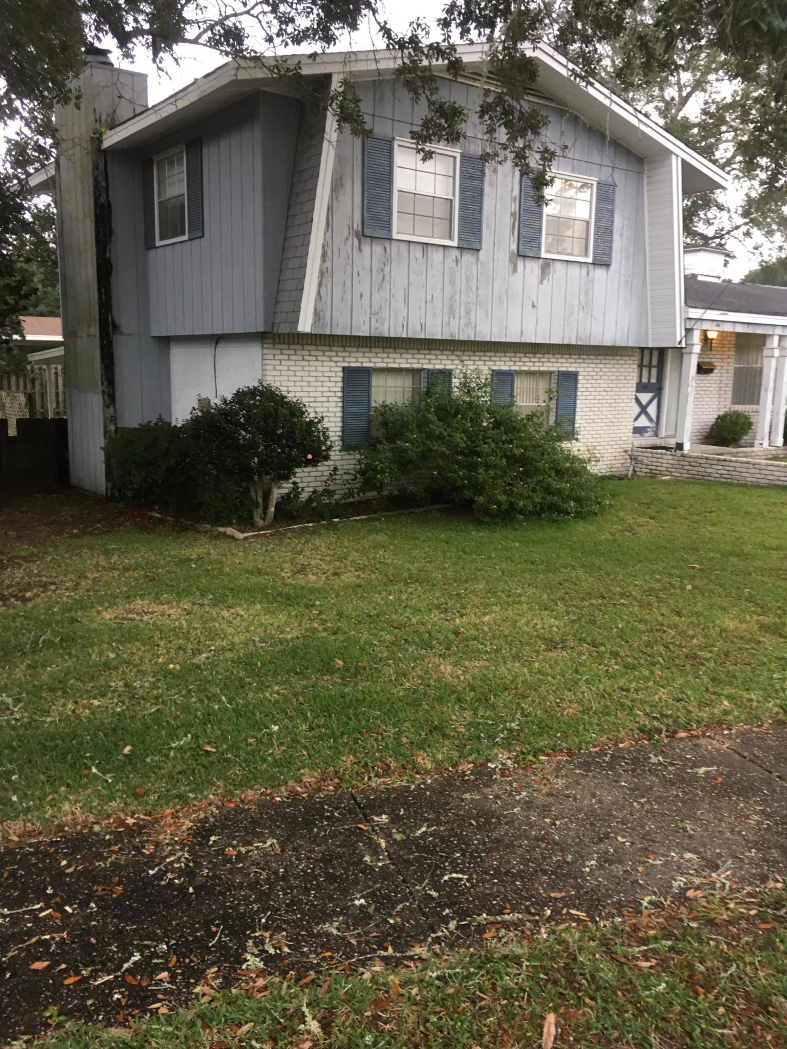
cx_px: 394
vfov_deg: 61.7
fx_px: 879
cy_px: 524
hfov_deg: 48.2
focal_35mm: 29
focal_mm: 4.15
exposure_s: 1/30
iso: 80
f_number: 2.2
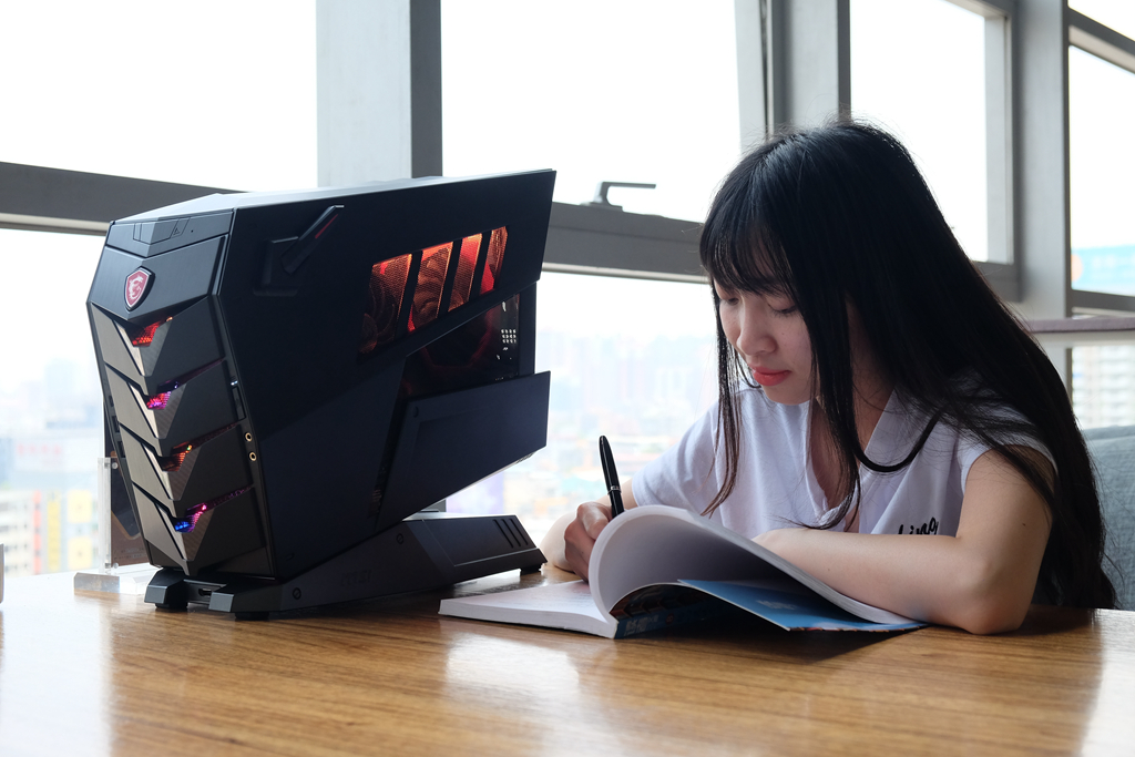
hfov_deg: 41.9
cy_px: 378
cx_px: 568
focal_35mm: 47
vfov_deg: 28.7
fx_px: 1482
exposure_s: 1/56
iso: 800
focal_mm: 31.5
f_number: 5
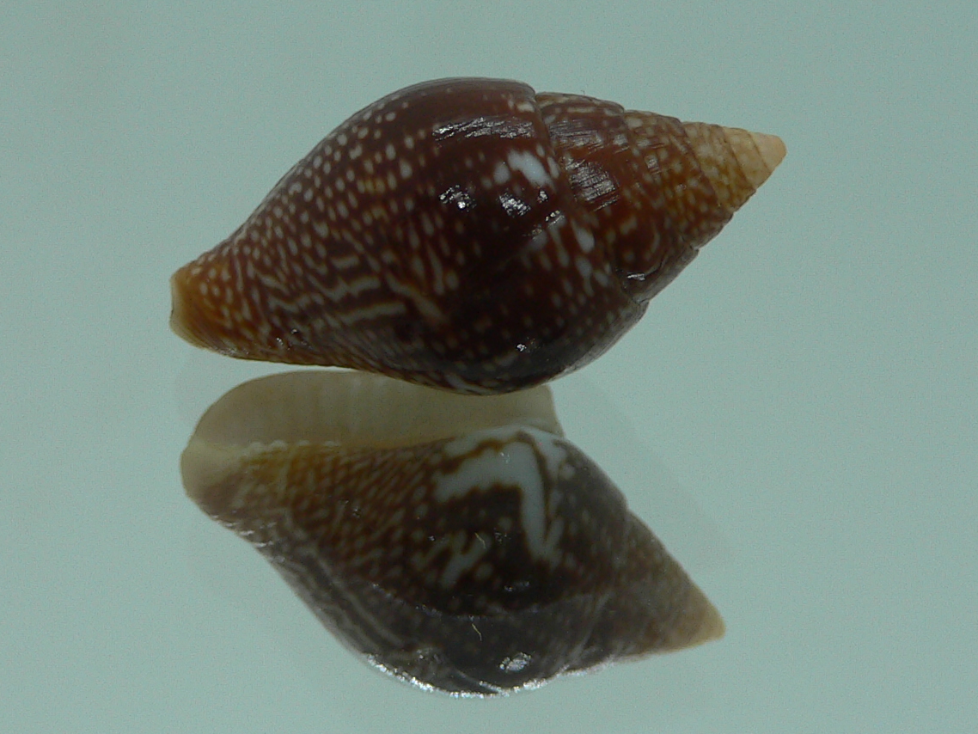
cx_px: 443
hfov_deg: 31.2
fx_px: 1752
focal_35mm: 62
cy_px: 316
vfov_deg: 23.6
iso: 80
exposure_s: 1/60
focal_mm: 4.6
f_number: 2.8
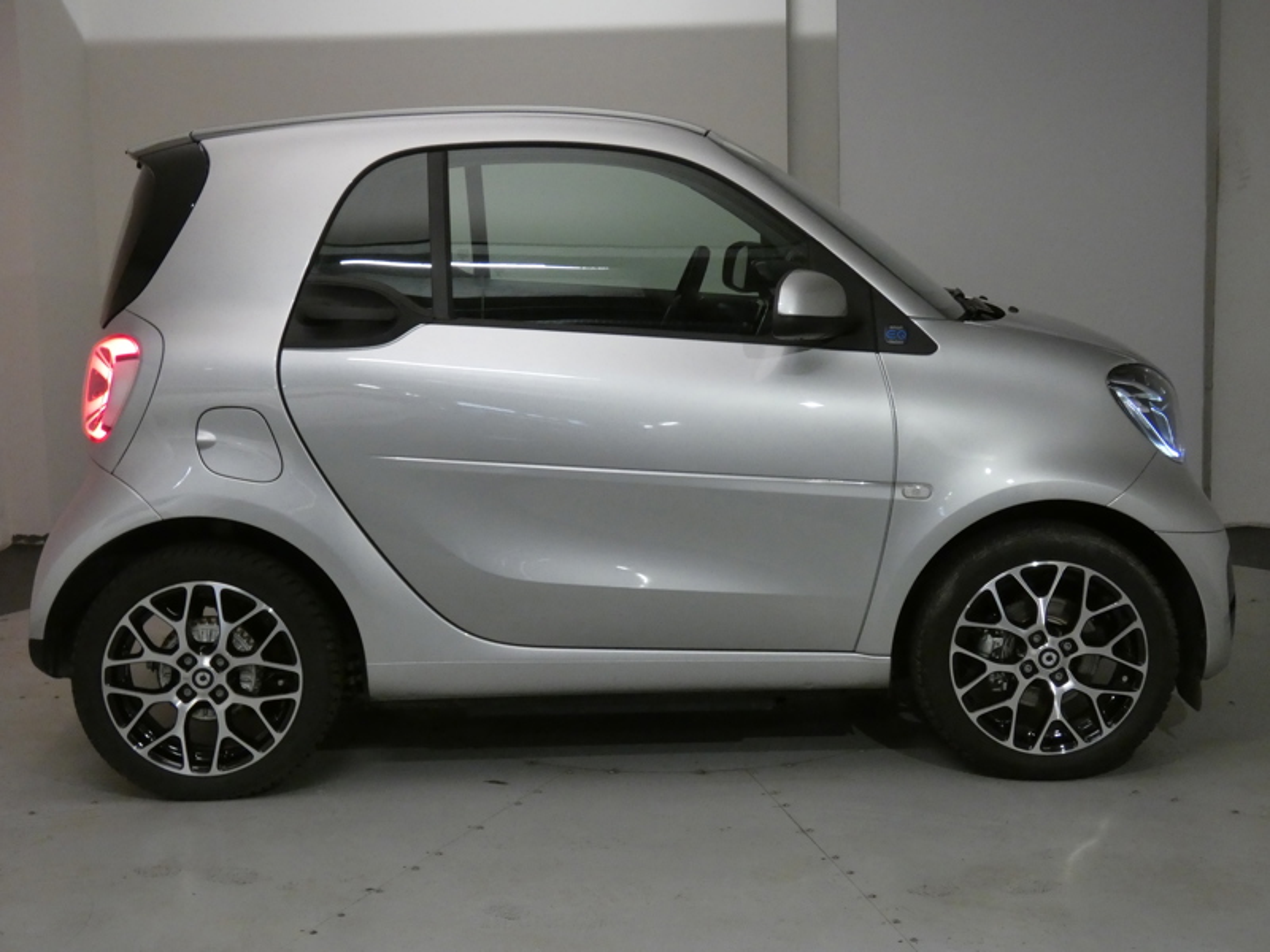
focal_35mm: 55
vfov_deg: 26.6
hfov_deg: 34.9
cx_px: 635
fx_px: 2018
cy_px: 476
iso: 800
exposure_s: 1/80
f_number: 4
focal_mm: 9.9
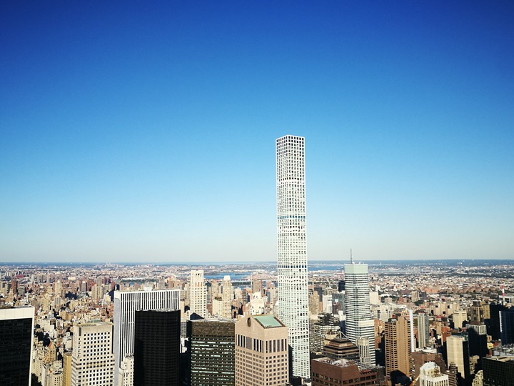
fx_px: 490
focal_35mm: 33
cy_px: 193
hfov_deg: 55.4
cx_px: 257
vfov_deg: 42.9
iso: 50
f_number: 2.2
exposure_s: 1/1012
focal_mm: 4.5
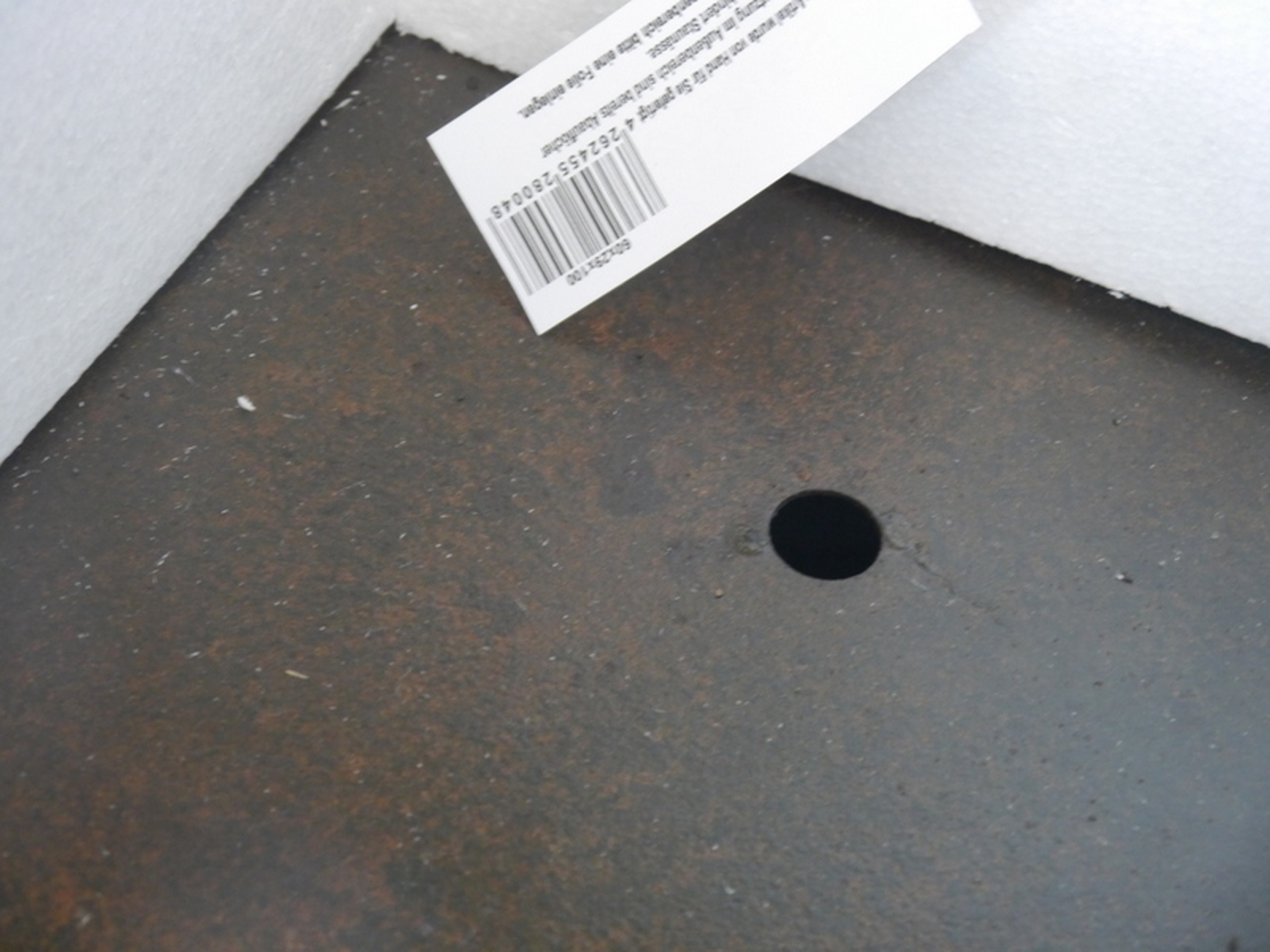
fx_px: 2642
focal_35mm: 72
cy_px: 476
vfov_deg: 20.4
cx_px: 635
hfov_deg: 27.0
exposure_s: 1/80
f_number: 5.3
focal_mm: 36
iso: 1600
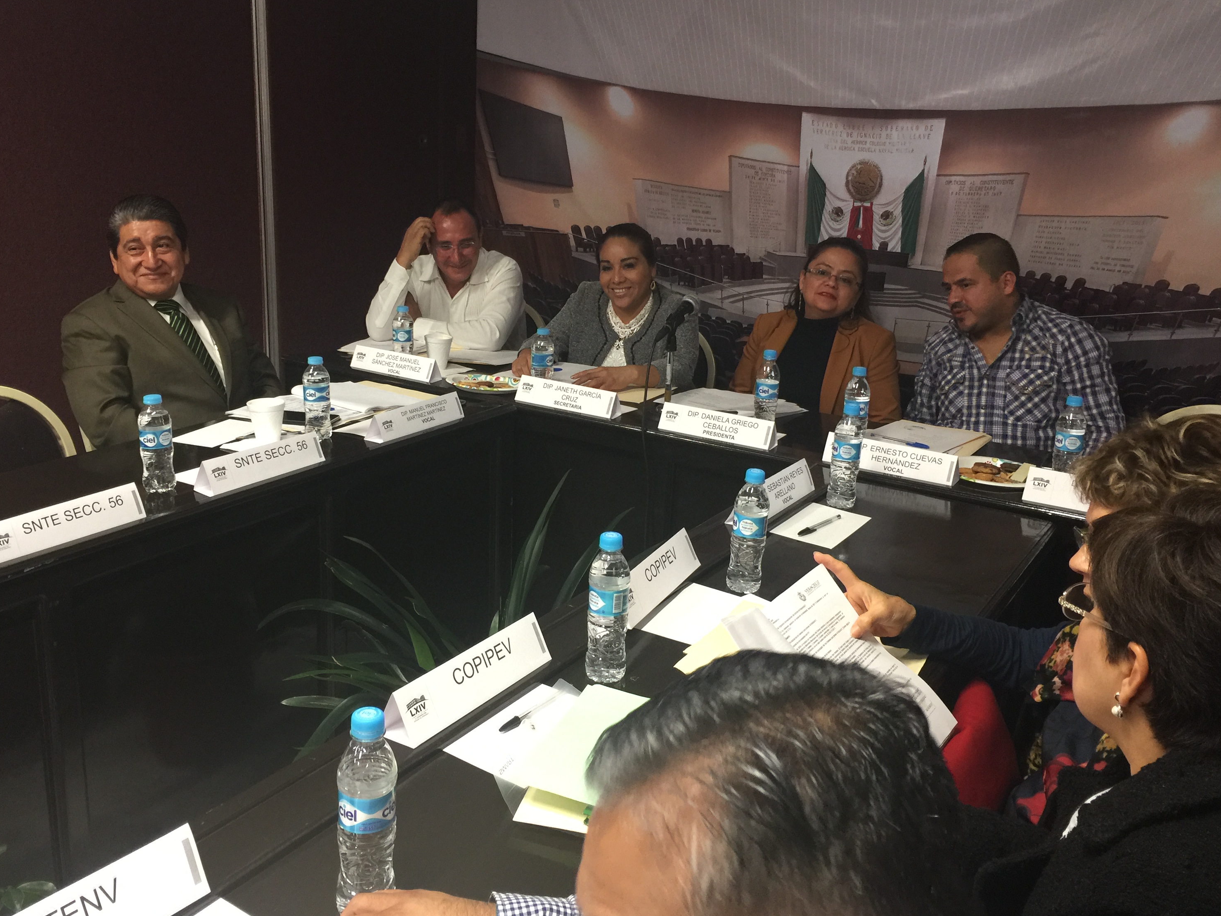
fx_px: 1129
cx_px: 592
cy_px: 435
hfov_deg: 56.8
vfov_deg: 44.2
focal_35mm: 32
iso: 80
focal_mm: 4.15
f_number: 2.2
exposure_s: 1/15
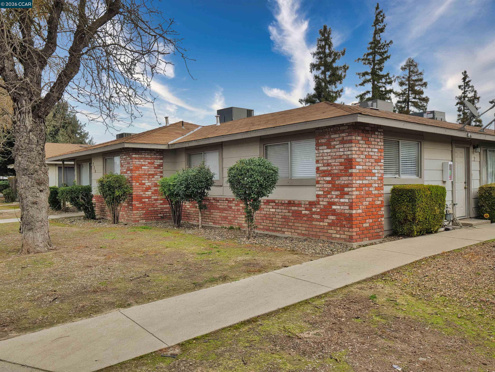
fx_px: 400
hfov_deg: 63.4
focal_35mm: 28
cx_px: 248
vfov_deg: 49.7
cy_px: 186
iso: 125
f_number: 8
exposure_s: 1/125
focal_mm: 14
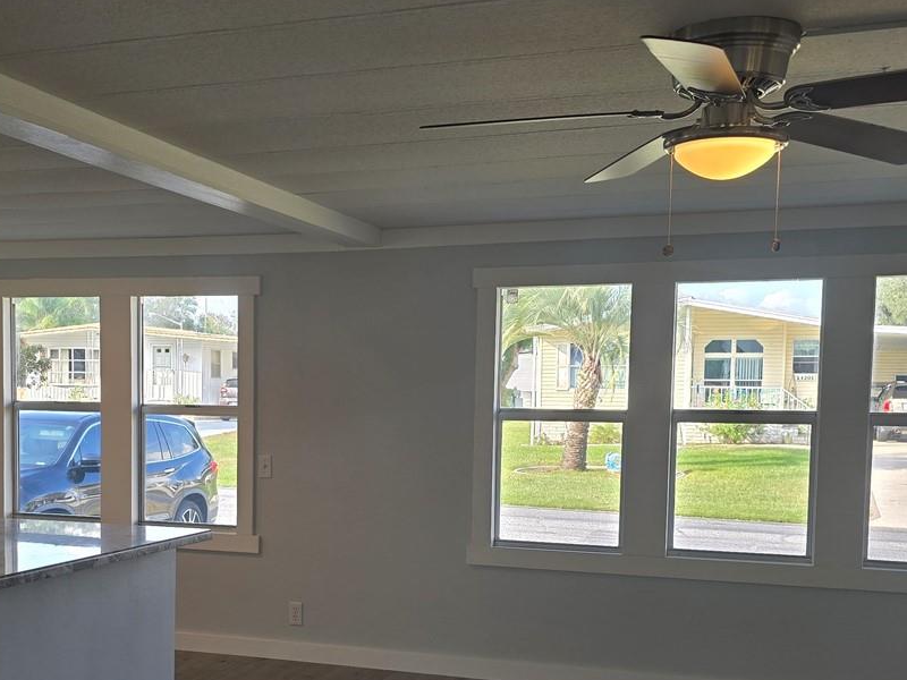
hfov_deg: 40.7
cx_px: 293
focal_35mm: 46
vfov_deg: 31.1
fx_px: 1205
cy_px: 488
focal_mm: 6.3
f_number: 1.7
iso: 25
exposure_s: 1/120
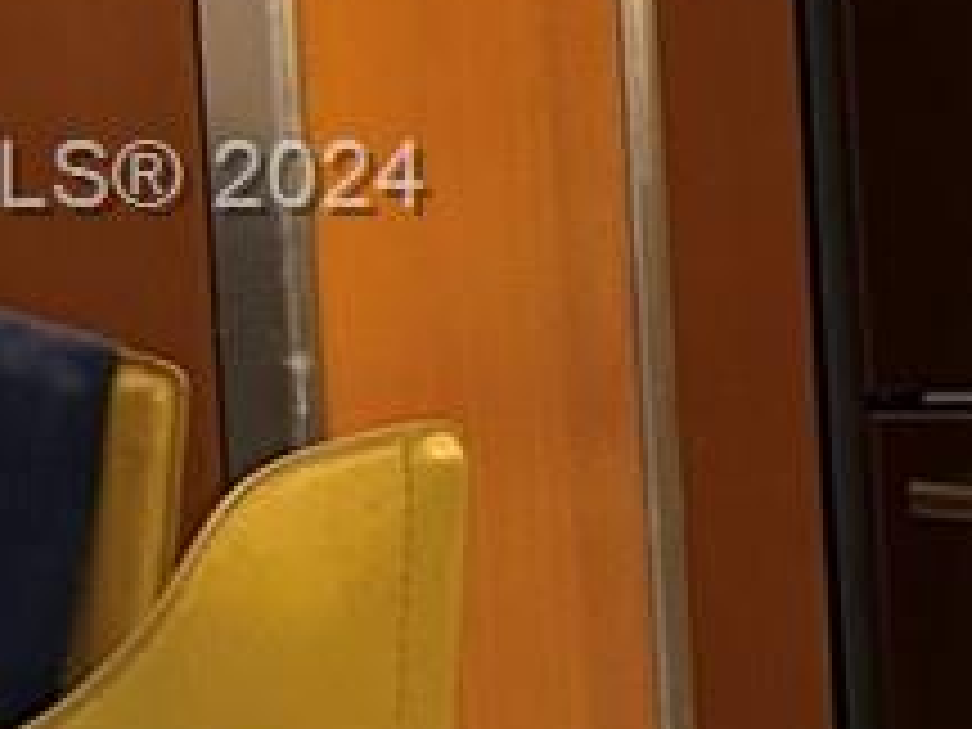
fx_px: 5419
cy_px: 184
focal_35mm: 193
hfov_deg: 8.9
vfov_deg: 7.7
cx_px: 2588
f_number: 1.5
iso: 400
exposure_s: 1/40
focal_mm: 5.7
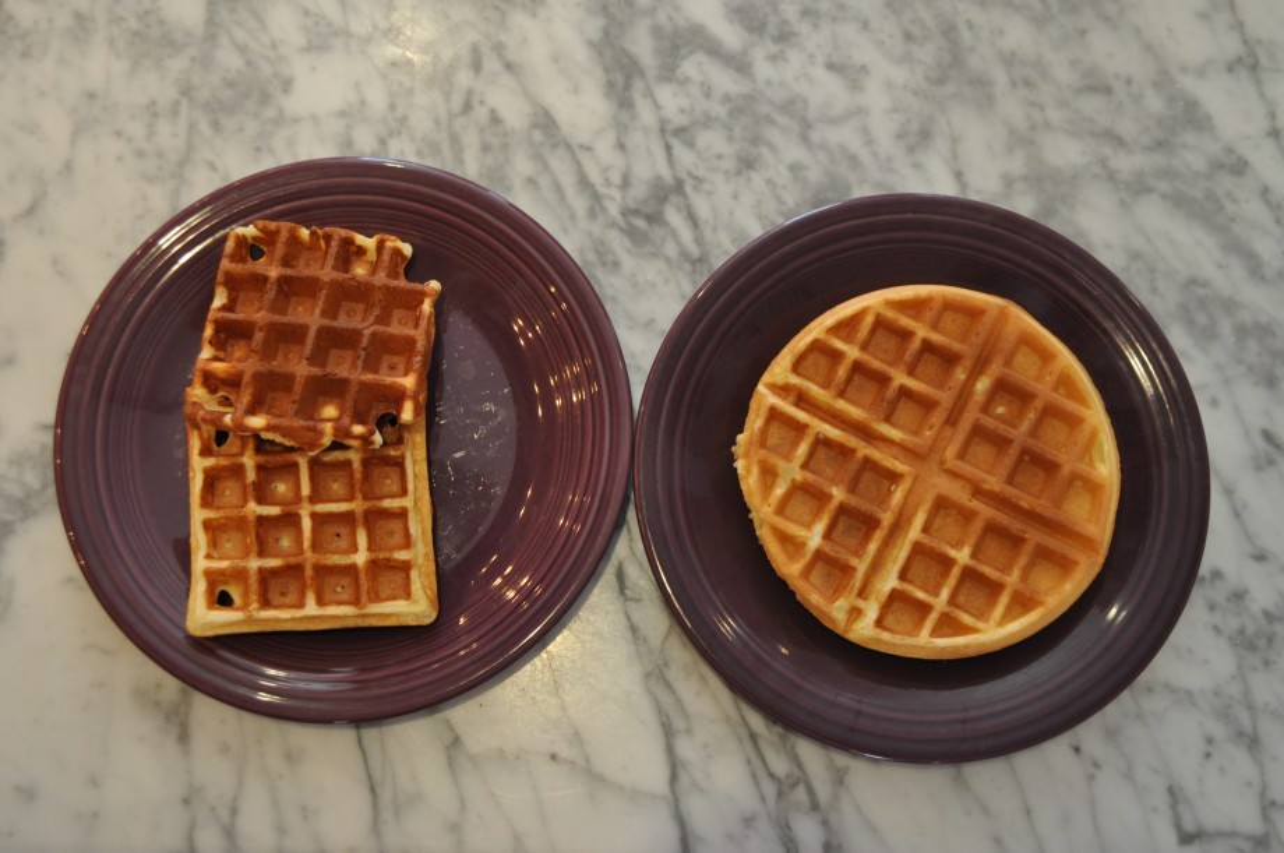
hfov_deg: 49.6
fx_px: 1389
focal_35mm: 39
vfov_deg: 34.1
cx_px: 642
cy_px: 426
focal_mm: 26
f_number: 4.2
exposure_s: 1/60
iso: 1250
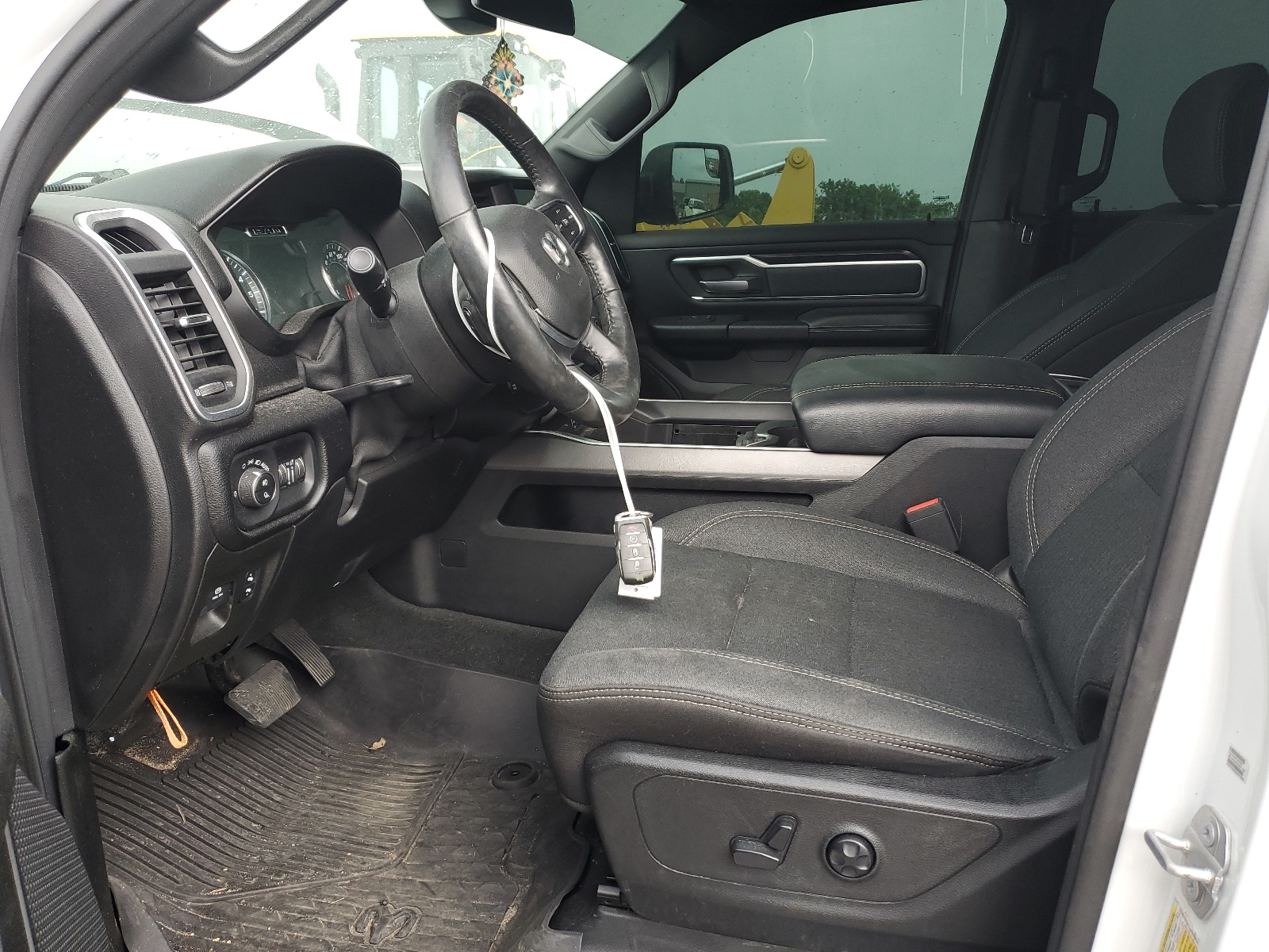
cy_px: 476
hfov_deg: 67.3
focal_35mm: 26
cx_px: 634
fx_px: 953
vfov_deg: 53.1
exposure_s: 1/120
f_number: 1.5
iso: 53
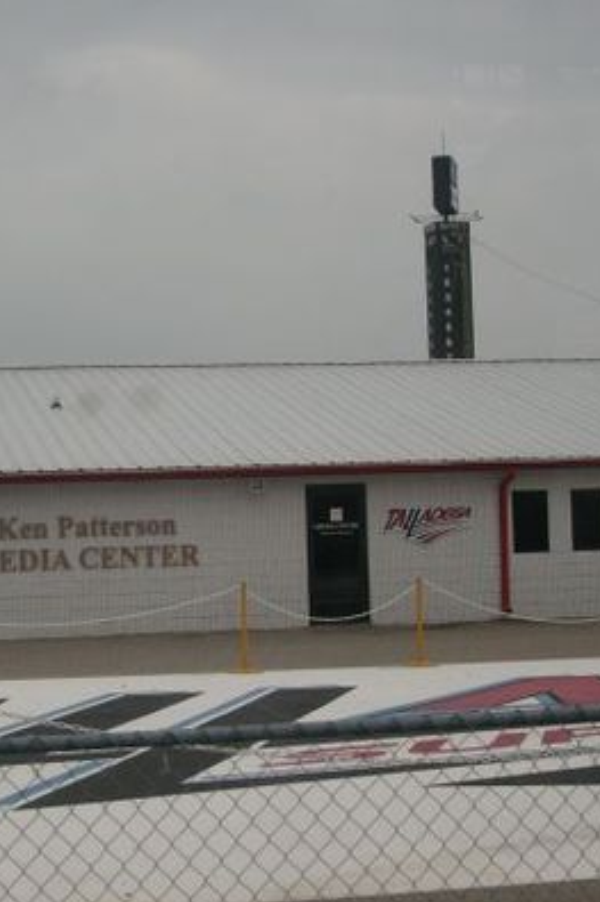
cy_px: 448
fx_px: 1826
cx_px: 197
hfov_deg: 18.6
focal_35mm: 73
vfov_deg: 27.7
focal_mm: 8.7
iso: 80
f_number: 3.3
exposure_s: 1/350
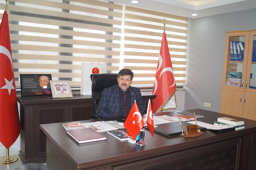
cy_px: 85
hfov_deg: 57.3
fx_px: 234
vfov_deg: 39.9
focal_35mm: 33
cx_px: 128
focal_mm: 22
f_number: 4
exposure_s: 1/160
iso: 400
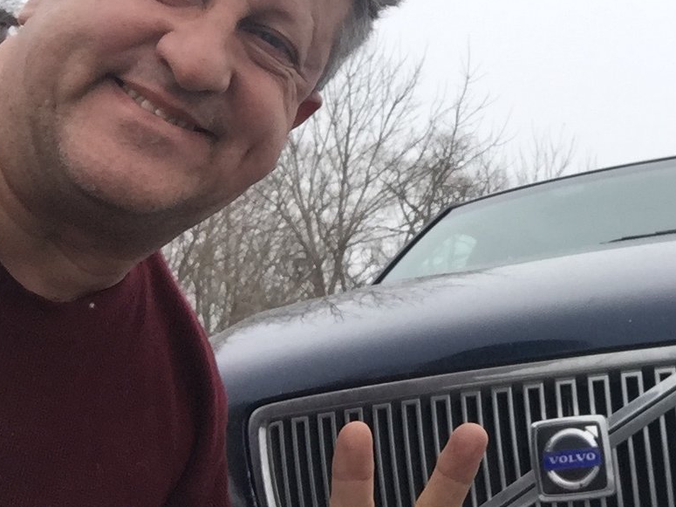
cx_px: 486
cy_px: 200
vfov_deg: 30.2
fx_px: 937
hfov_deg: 38.9
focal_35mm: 48
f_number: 2.2
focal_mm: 2.65
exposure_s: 1/902
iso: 32
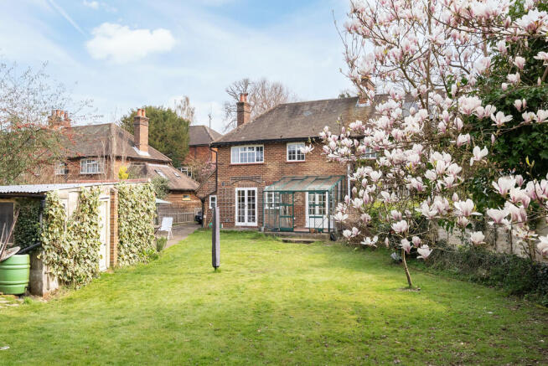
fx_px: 442
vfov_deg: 45.0
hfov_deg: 63.6
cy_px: 183
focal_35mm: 29
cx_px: 274
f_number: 7.1
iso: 1600
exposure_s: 1/1250
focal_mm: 29
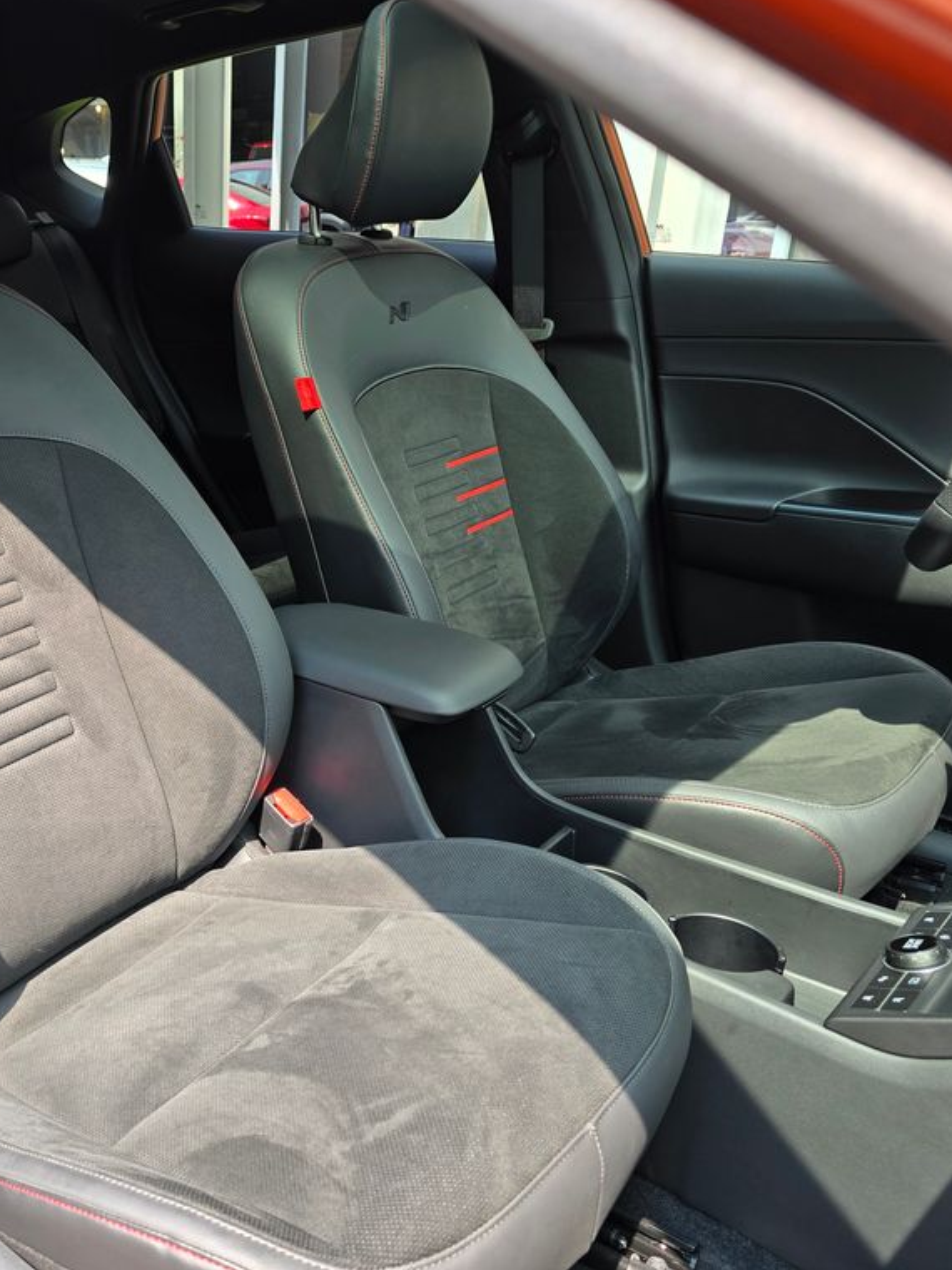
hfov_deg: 42.9
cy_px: 632
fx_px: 1137
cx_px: 160
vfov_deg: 58.4
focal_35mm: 31
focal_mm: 6.3
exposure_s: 1/180
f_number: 1.7
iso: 32
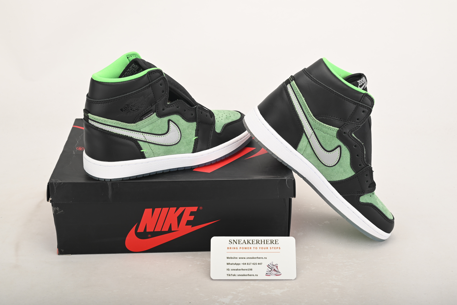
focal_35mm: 50
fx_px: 635
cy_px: 152
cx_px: 228
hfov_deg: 39.6
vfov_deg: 27.0
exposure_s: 1/200
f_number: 11
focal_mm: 50
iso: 100
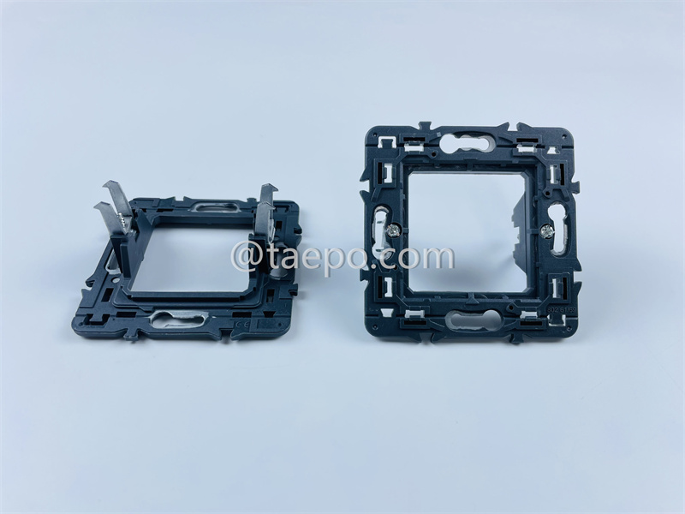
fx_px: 515
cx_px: 342
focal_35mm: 26
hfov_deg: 67.3
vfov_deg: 53.1
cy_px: 257
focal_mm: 4.2
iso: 32
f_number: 1.6
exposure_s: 1/117
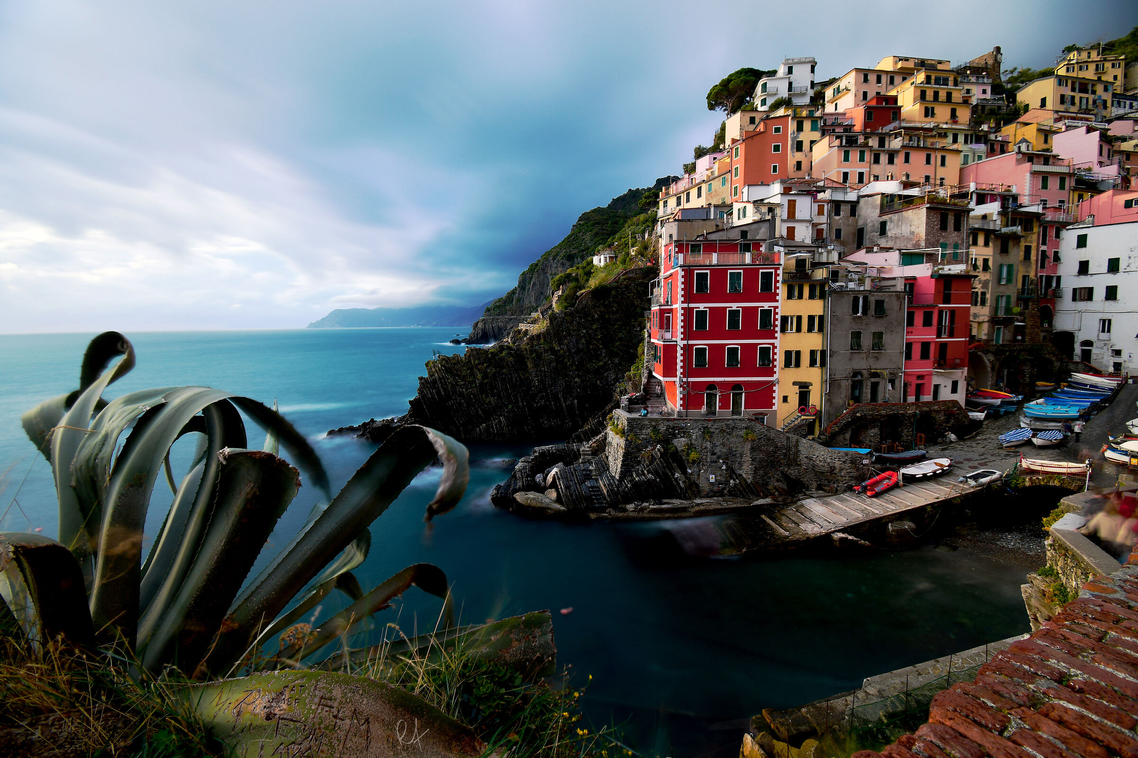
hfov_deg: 100.4
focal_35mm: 15
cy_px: 379
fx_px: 474
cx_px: 569
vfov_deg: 77.3
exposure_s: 20
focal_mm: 10
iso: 100
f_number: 6.3
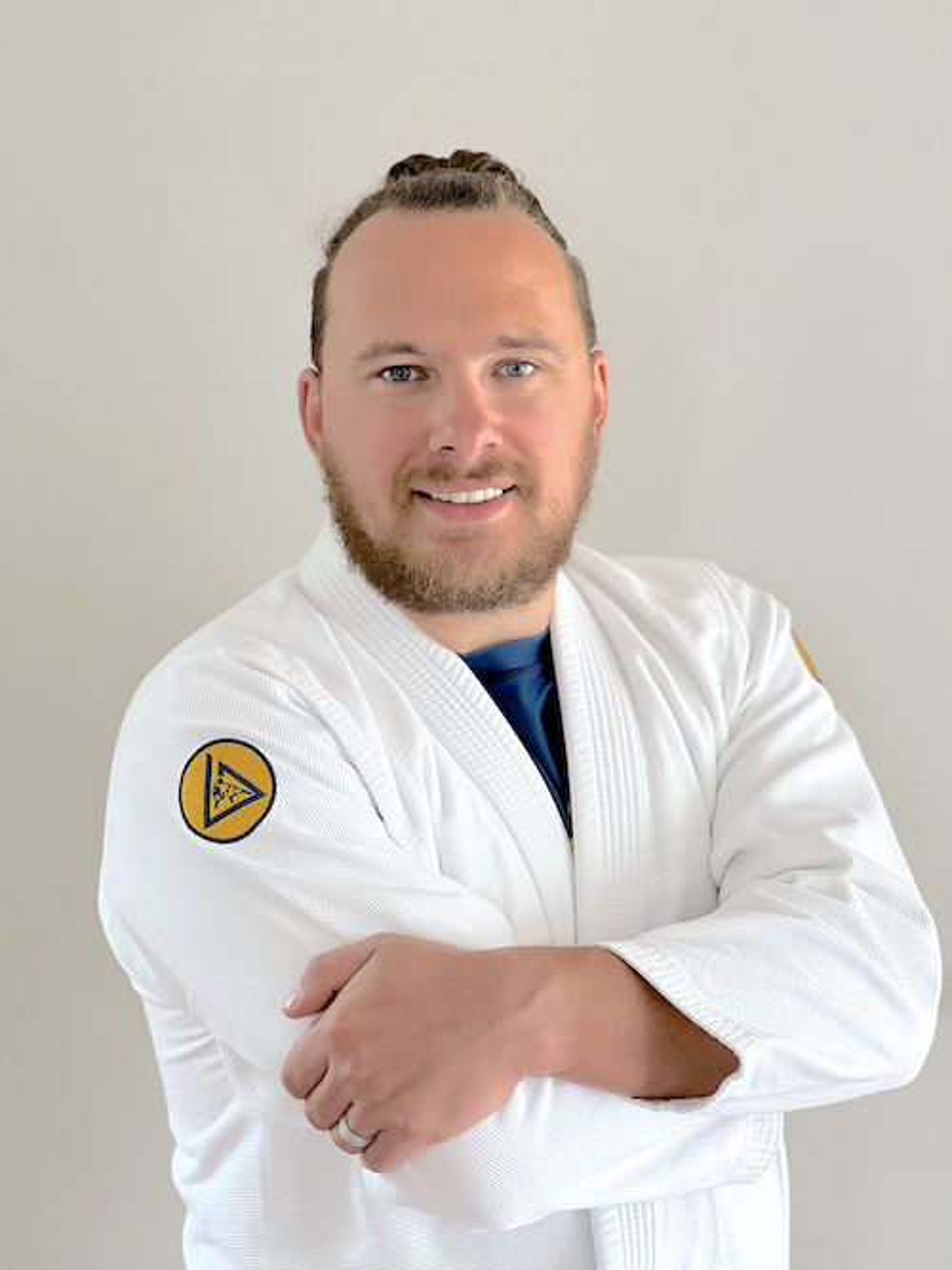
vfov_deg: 25.3
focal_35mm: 77
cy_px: 635
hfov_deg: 19.1
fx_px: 2824
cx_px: 476
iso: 250
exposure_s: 1/40
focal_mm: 9
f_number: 2.8
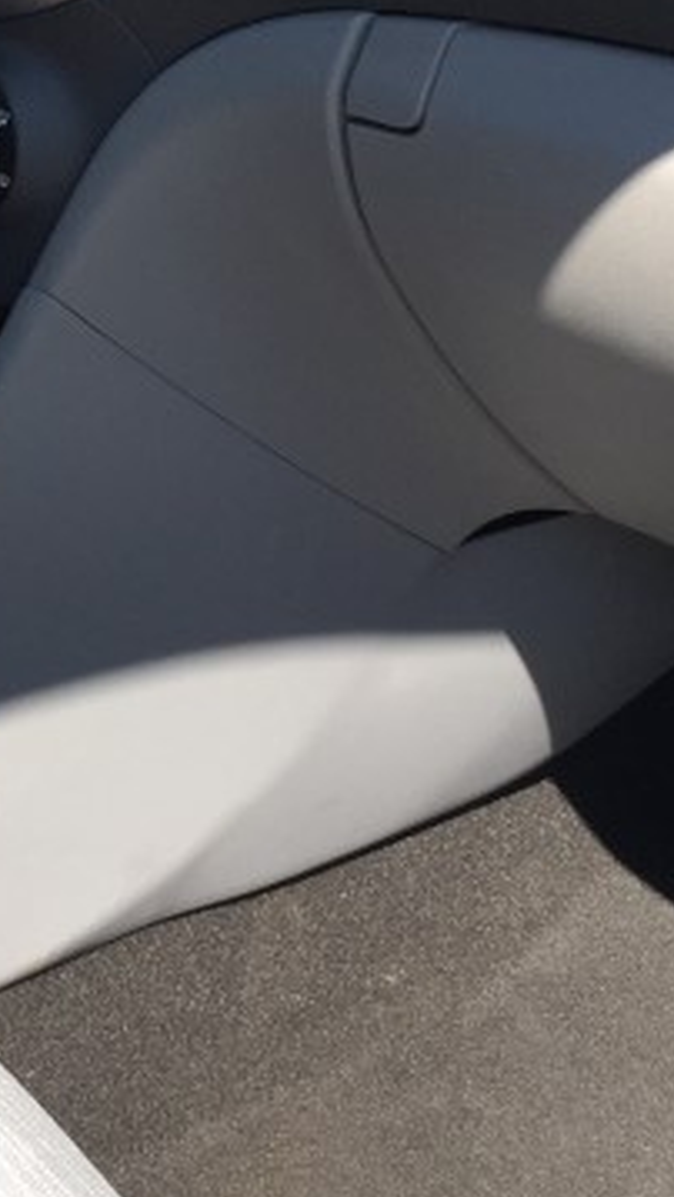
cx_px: -100
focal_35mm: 90
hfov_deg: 13.1
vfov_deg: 23.2
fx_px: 2859
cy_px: 177
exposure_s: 1/449
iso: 32
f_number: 2.2
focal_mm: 4.15
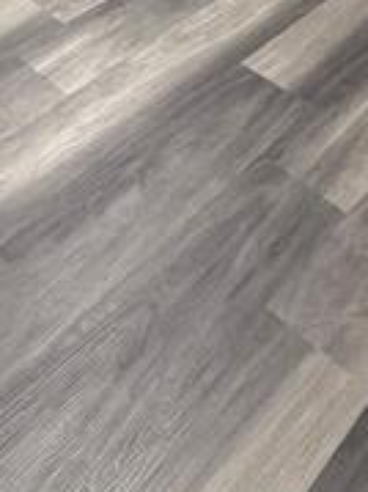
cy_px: -401
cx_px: 38
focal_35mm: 60
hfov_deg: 23.7
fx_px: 851
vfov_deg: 21.1
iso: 250
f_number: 2.2
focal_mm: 2.22
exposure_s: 1/120
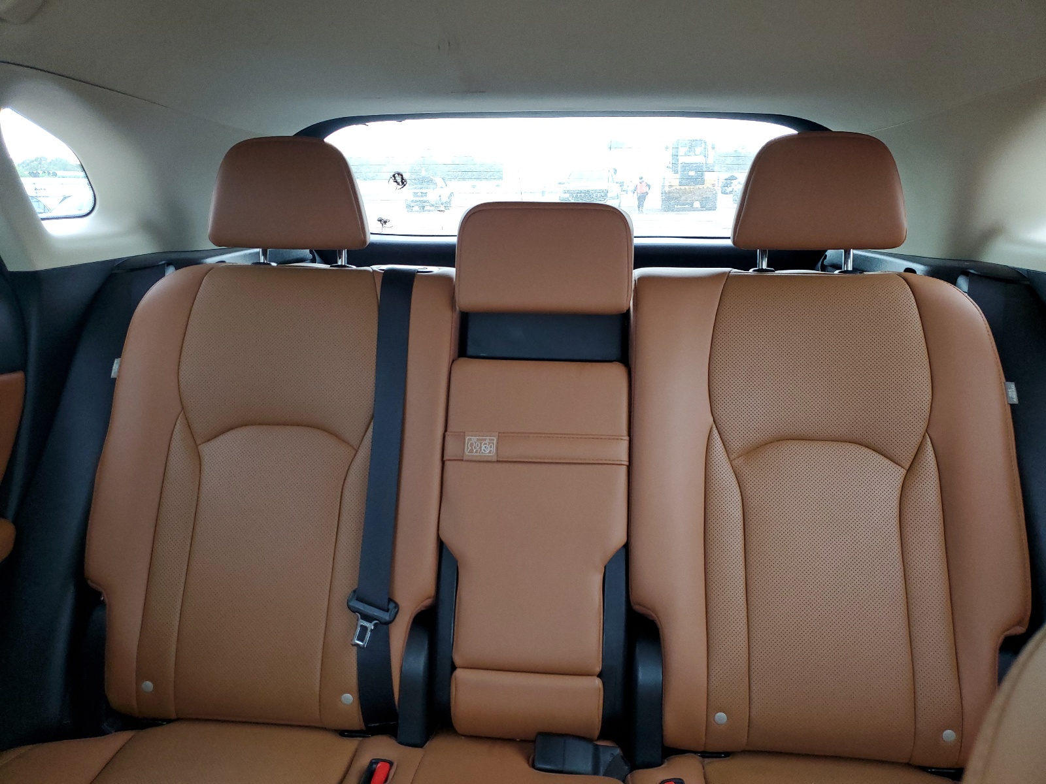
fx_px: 786
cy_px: 392
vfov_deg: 53.1
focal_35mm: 26
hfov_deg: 67.3
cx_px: 523
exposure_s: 1/60.2
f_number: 1.5
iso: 152
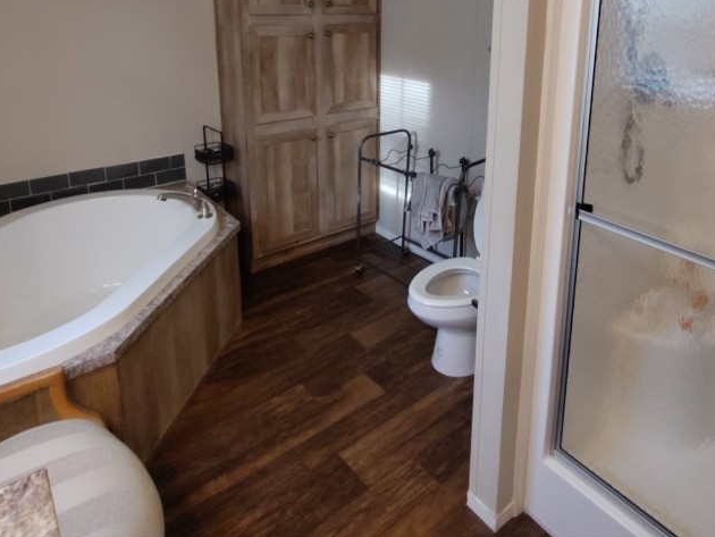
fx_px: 537
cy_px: 104
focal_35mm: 26
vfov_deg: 49.8
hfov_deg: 66.6
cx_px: 430
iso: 319
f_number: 2.2
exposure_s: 1/30
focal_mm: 1.66
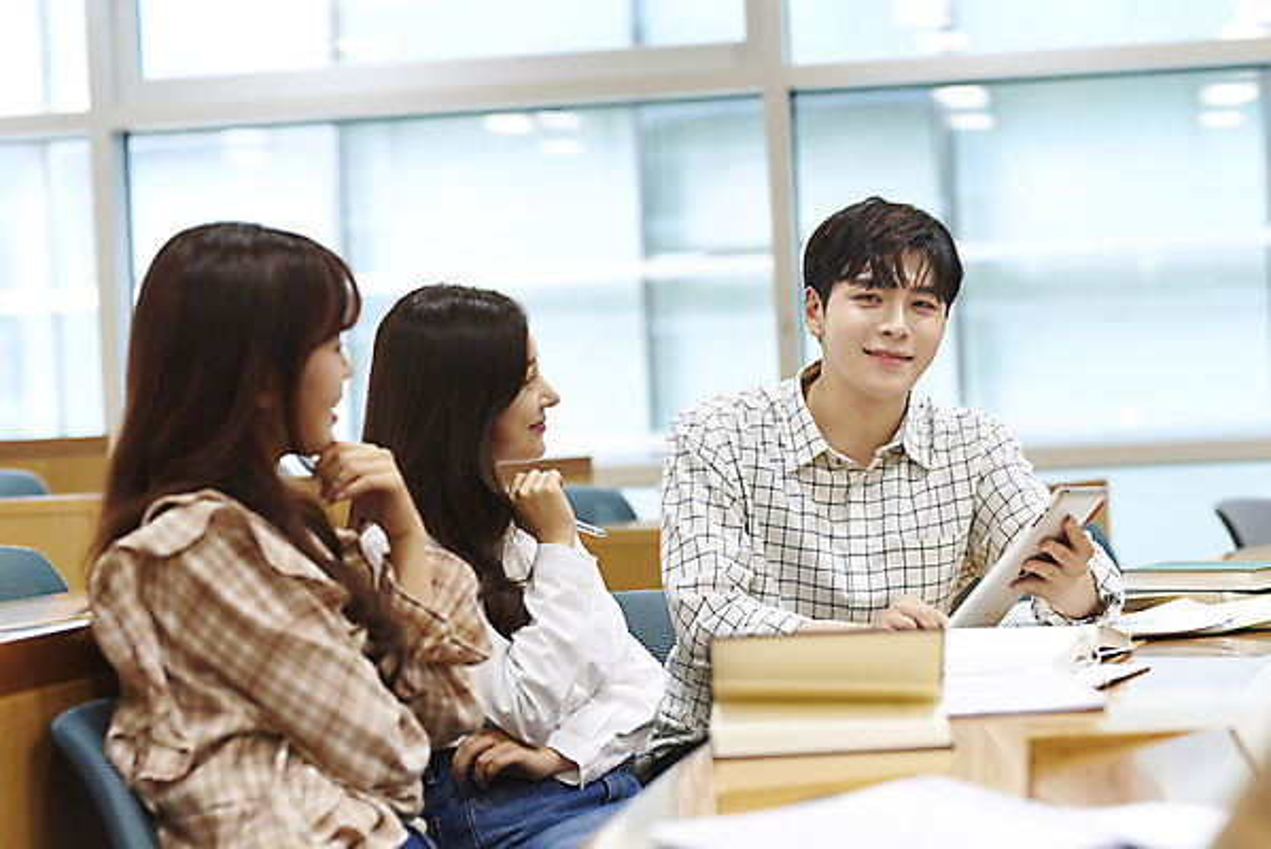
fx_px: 3002
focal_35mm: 85
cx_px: 636
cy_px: 424
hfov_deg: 23.9
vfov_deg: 16.1
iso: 1000
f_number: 2.8
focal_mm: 85
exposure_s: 1/160
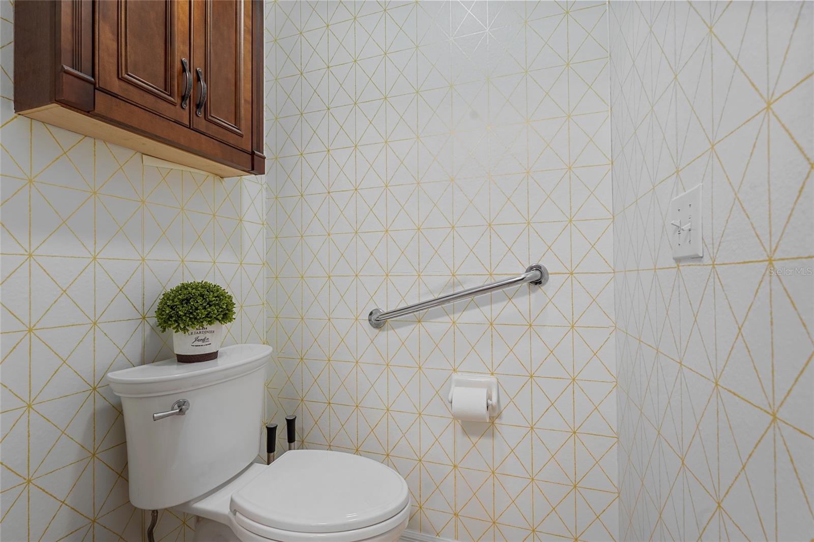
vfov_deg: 73.7
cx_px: 407
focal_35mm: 16
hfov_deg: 96.7
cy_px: 271
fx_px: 362
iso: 250
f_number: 9
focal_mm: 16
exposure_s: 1/1.25
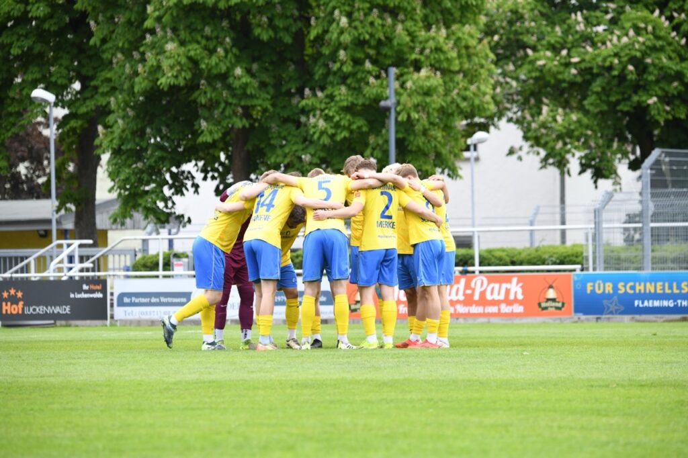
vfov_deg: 5.7
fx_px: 4585
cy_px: 229
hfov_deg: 8.6
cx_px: 344
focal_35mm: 240
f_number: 5.6
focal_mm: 240
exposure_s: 1/1600
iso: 1250
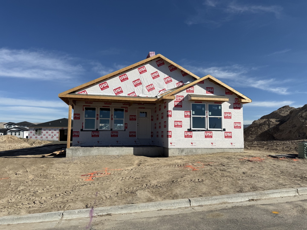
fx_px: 213
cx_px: 154
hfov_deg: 71.6
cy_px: 115
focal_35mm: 24
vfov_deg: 56.8
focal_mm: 6.76
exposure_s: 1/8130
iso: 80
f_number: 1.78
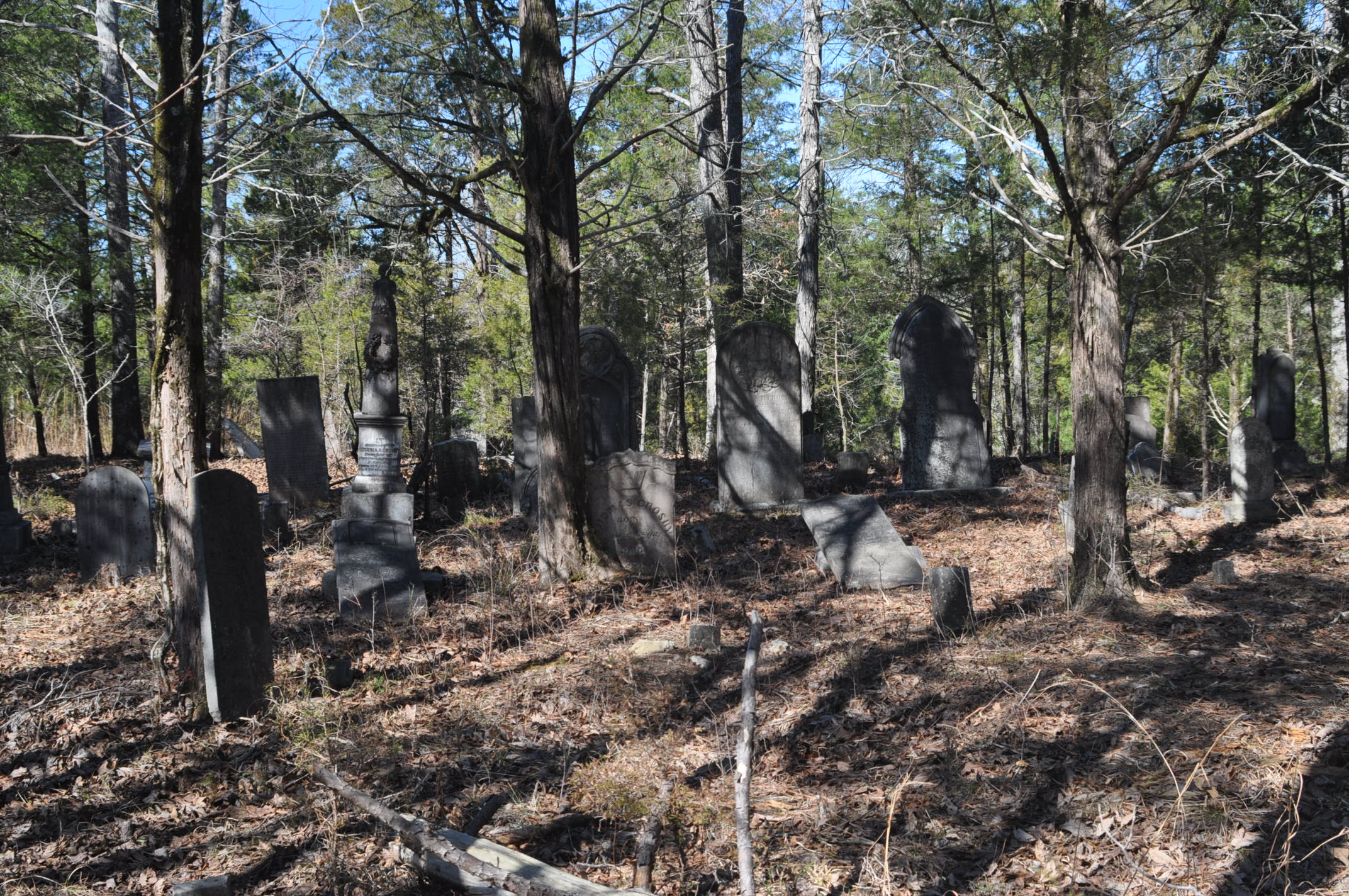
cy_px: 448
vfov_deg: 31.8
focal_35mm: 42
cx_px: 674
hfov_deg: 46.4
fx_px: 1572
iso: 360
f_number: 5.6
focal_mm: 28
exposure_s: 1/125
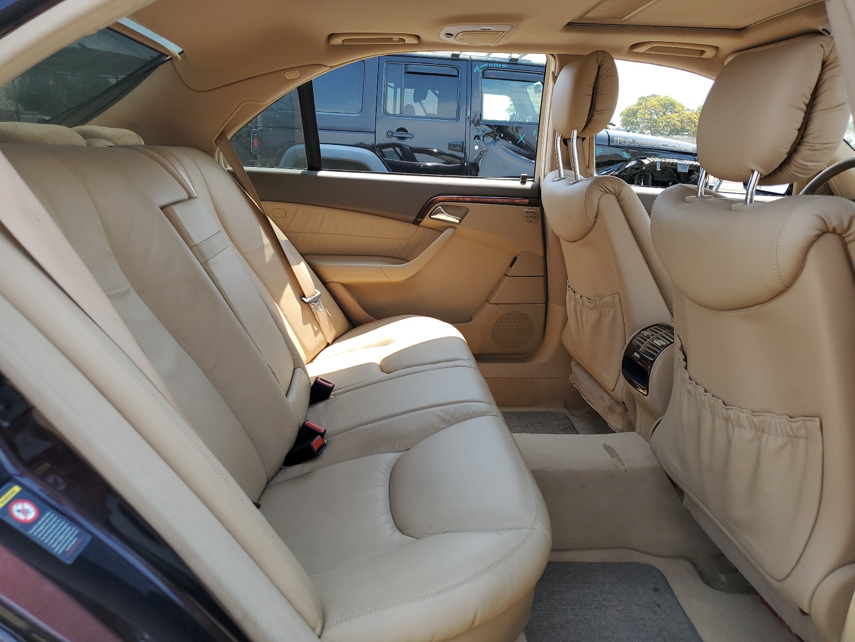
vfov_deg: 53.1
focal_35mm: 26
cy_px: 321
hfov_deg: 67.3
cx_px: 428
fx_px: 642
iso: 50
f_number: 1.5
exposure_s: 1/714
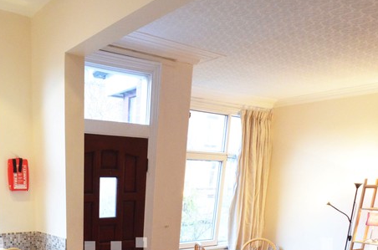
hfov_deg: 52.1
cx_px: 73
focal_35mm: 34
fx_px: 356
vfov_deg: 34.2
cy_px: 265
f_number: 5
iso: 2500
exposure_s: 1/40
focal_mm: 10
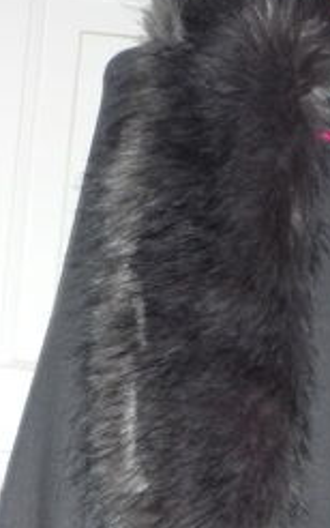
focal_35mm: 91
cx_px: 291
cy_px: 637
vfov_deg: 21.2
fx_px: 1308
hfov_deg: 14.3
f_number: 2.8
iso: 100
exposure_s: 1/30
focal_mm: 5.5
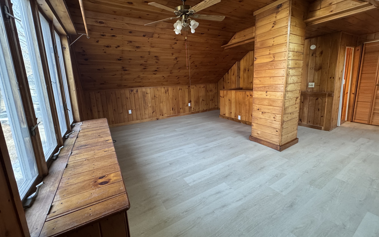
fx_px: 155
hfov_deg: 101.5
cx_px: 188
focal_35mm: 15
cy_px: 107
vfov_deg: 74.6
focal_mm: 2.22
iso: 400
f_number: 2.2
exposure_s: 1/60
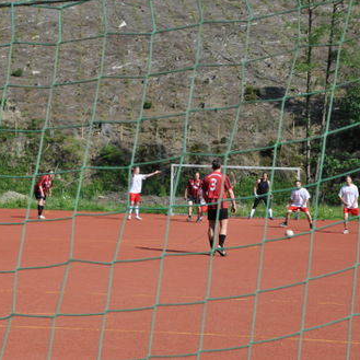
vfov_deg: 19.5
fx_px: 1047
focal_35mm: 89
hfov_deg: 19.4
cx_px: 249
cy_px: 179
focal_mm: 46
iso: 400
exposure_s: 1/1600
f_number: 5.6
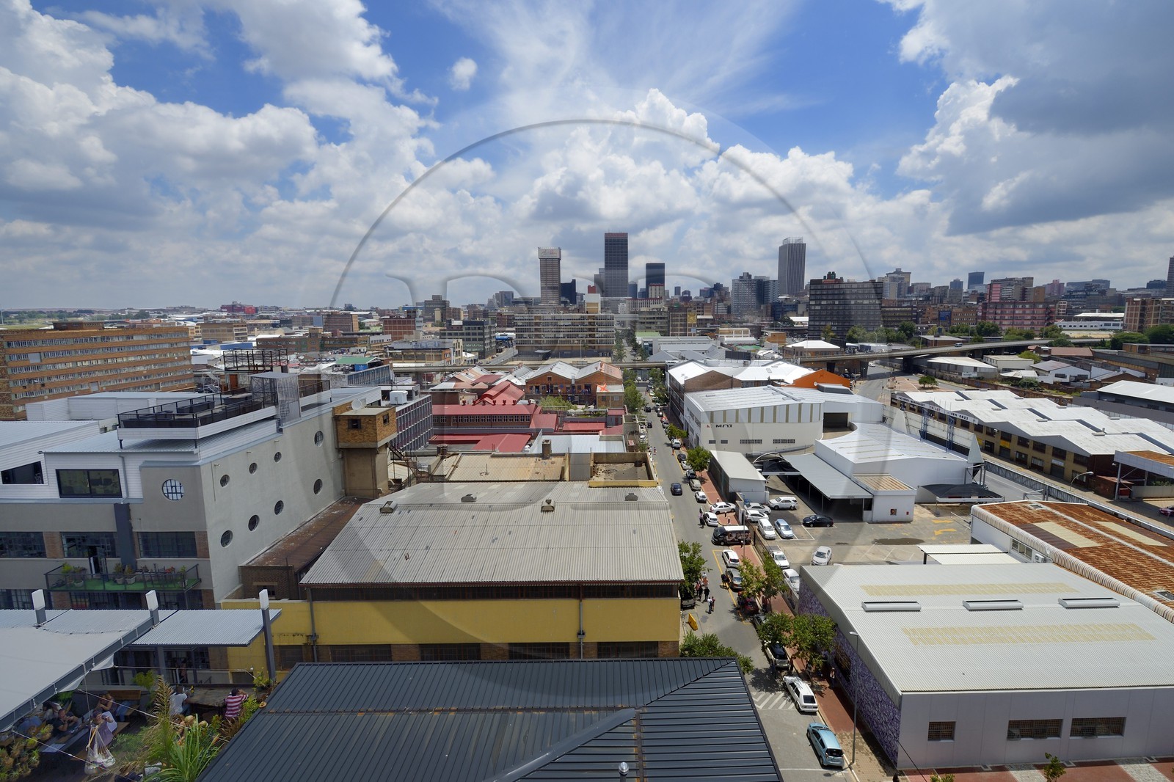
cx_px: 587
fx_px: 456
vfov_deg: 81.2
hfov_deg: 104.3
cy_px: 391
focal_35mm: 14
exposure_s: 1/250
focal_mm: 14
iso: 200
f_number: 16
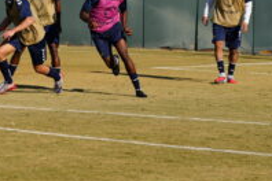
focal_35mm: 303
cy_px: 11
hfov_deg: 6.8
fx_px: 2289
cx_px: -7
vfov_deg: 4.5
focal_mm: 133
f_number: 5
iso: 100
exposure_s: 1/1000
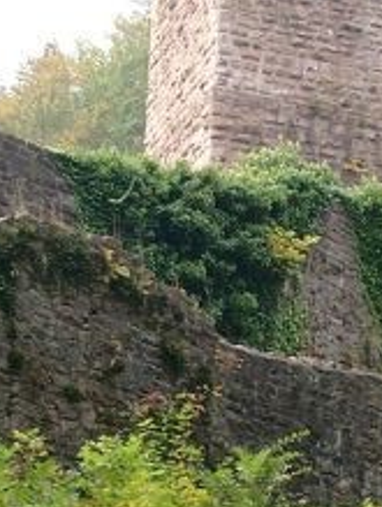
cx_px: 250
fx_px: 1819
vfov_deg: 15.8
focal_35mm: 124
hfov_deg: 12.0
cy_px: 382
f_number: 4
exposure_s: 1/91.7
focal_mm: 7.13
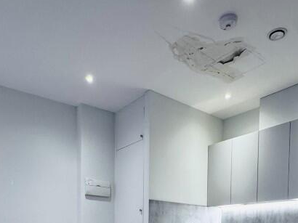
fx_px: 301
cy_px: 251
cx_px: 142
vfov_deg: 34.5
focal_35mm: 35
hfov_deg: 52.6
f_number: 2.2
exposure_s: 1/50
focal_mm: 2.22
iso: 320
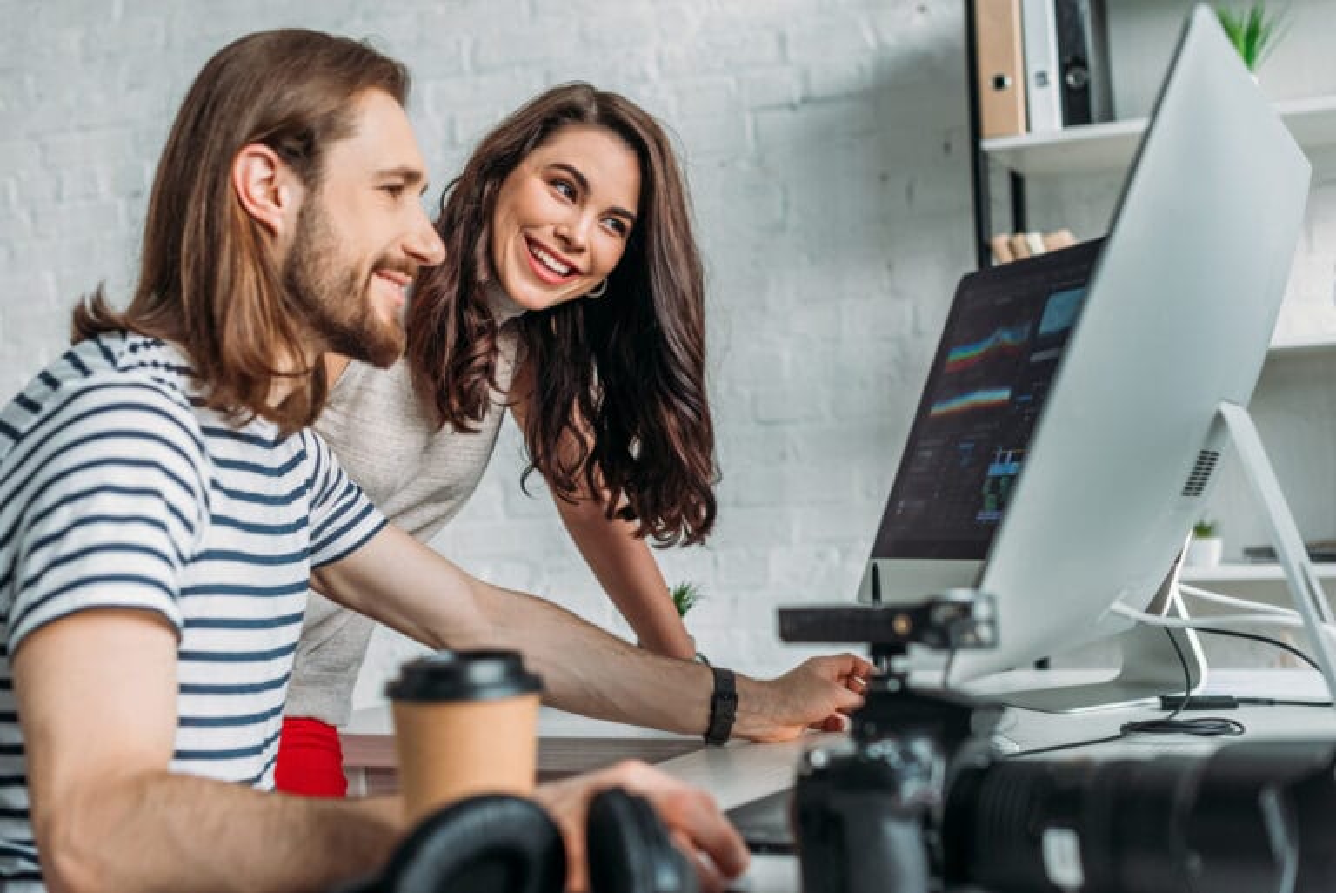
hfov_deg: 39.6
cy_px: 446
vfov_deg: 27.0
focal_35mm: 50
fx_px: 1857
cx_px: 668
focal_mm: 50
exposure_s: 1/200
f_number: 3.5
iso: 200
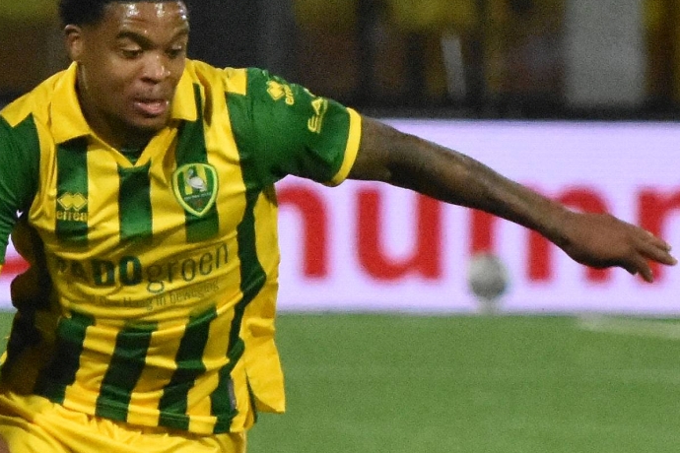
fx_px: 14184
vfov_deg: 1.8
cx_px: -94
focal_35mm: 751
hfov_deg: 2.7
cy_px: 417
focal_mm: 180
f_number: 3.5
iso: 5000
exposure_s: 1/1250
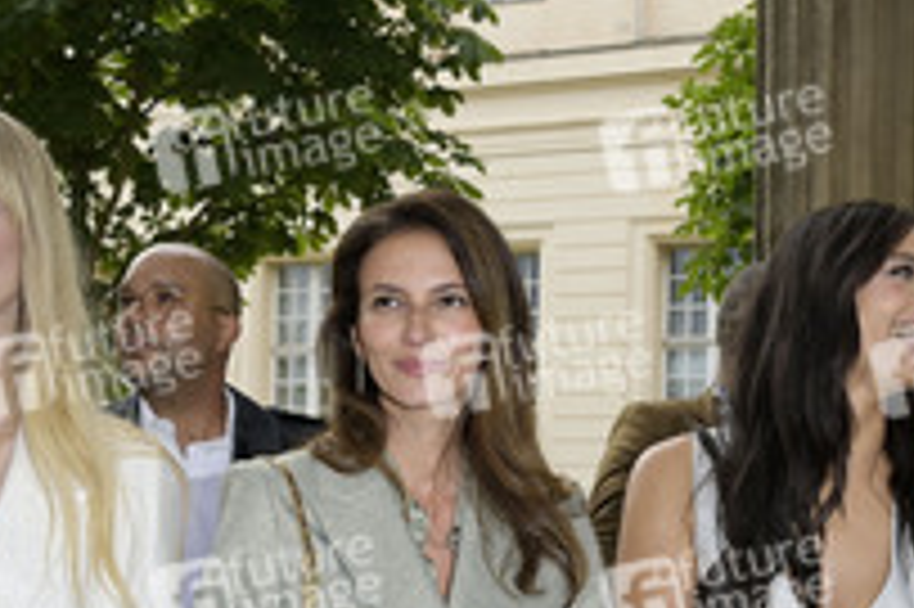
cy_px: 477
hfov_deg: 28.3
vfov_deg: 19.0
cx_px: 597
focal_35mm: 71
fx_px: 1801
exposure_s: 1/250
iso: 500
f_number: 6.3
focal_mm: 32
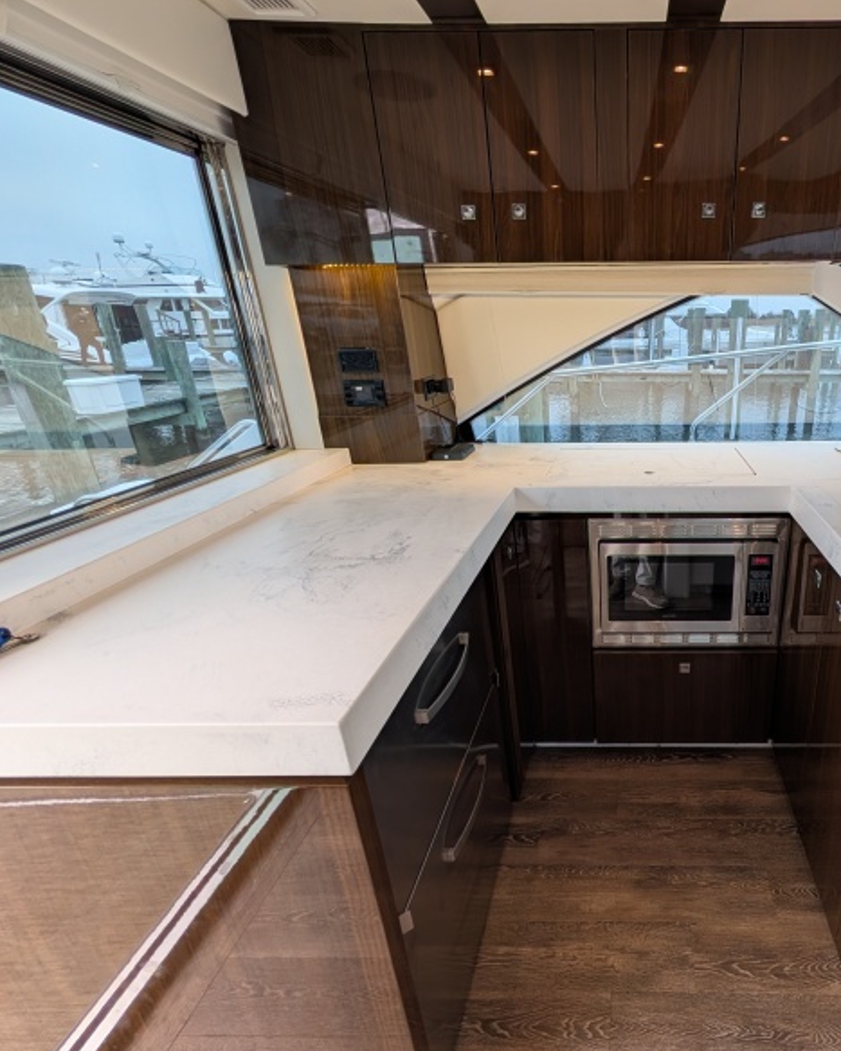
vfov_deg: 93.1
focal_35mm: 16
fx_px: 498
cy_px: 524
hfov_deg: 74.7
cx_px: 629
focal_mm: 2.02
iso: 139
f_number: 1.7
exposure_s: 1/202
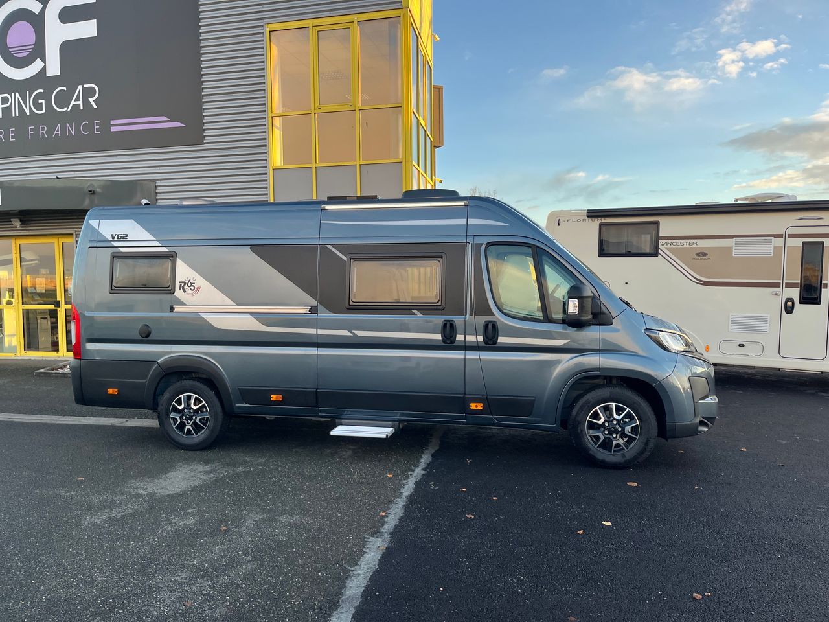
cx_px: 414
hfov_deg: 67.3
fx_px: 623
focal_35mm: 26
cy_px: 311
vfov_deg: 53.1
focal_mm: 5.1
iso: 40
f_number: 1.6
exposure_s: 1/255
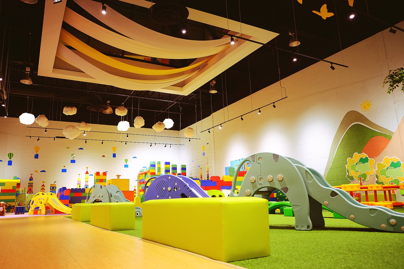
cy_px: 134
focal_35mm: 27
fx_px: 303
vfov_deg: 47.9
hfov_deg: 67.4
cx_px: 202
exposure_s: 1/15
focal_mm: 18
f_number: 3.2
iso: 800
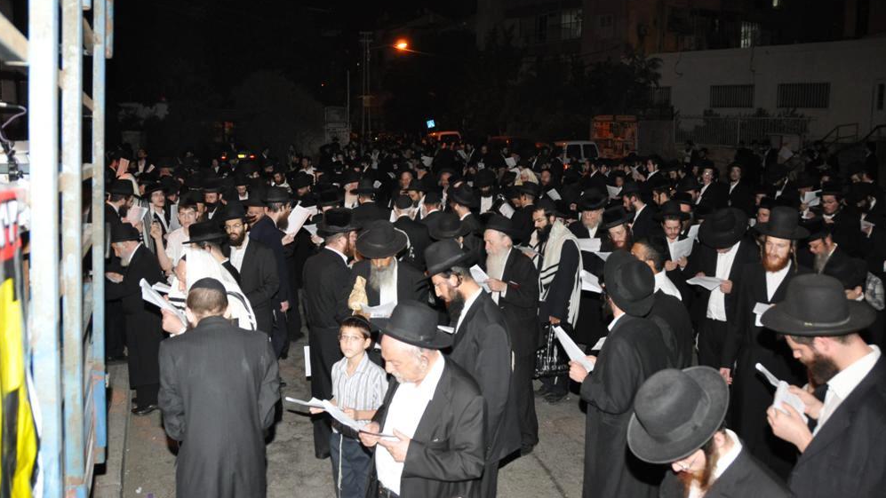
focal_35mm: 29
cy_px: 203
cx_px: 435
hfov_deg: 66.1
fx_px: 681
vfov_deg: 40.0
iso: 800
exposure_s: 1/60
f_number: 4
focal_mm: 18
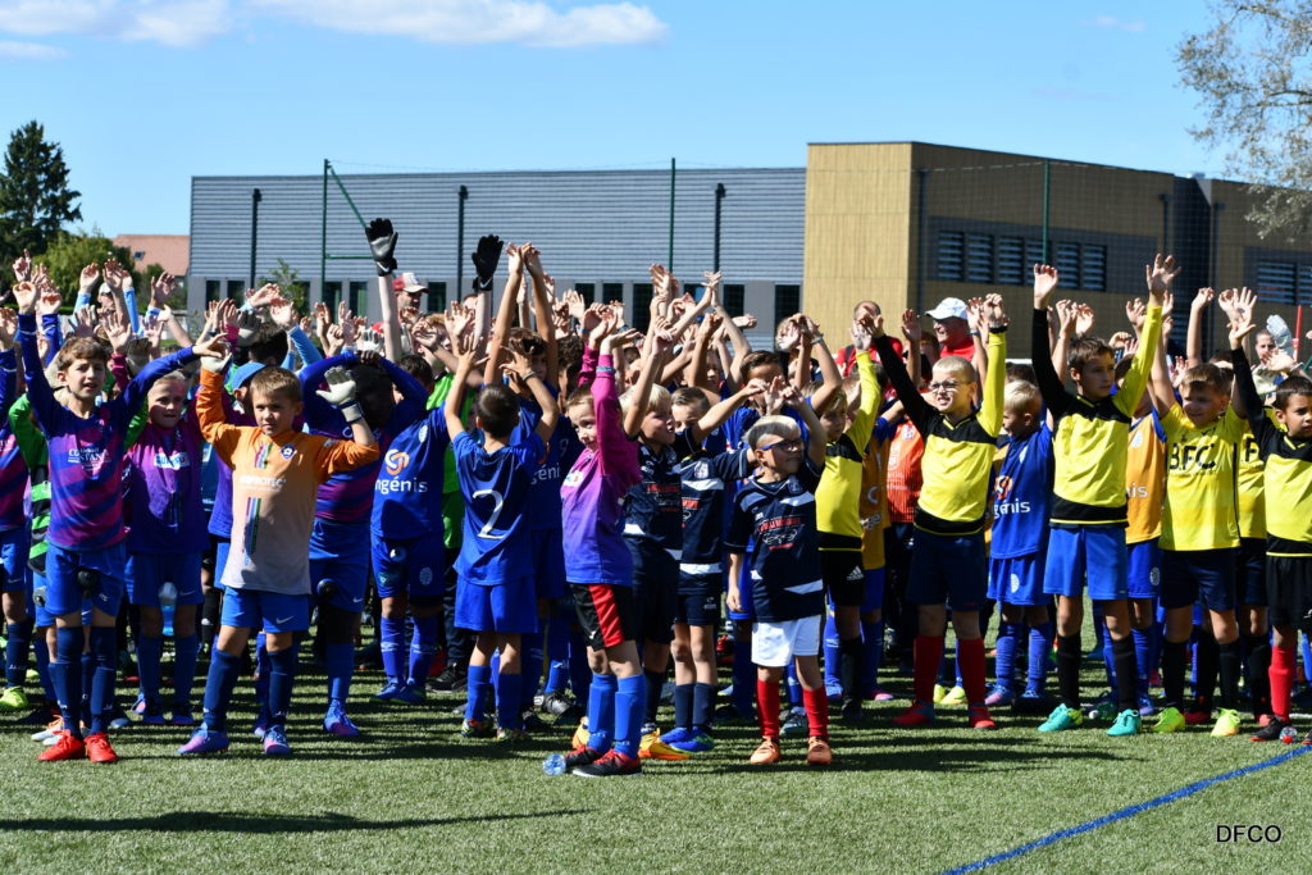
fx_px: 3827
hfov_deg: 19.5
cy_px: 438
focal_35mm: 105
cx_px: 656
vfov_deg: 13.0
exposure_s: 1/250
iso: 100
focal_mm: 70
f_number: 8
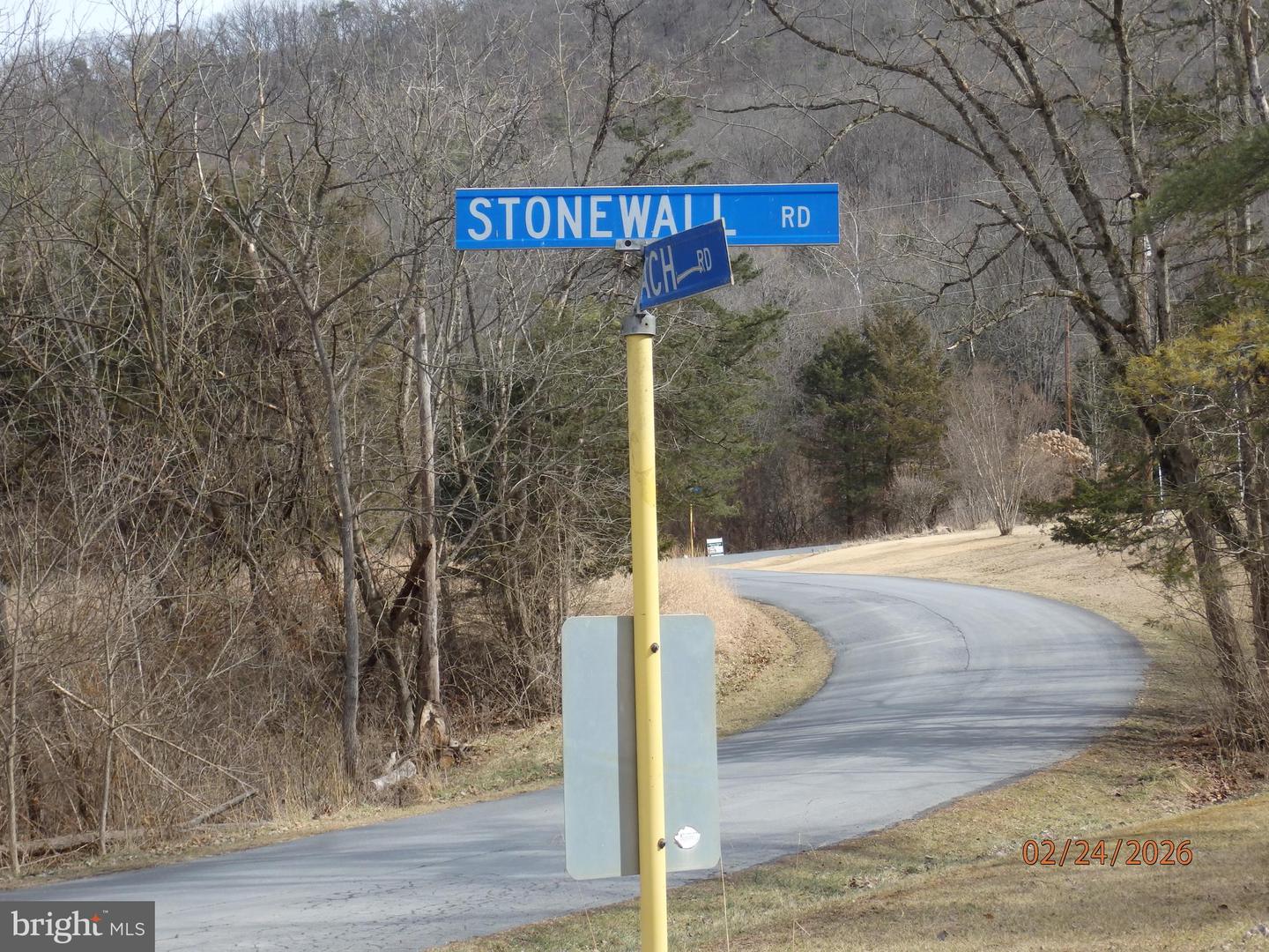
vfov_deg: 20.2
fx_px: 2676
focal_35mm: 73
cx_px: 634
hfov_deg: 26.7
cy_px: 476
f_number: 4.5
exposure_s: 1/250
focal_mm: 13.1
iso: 100
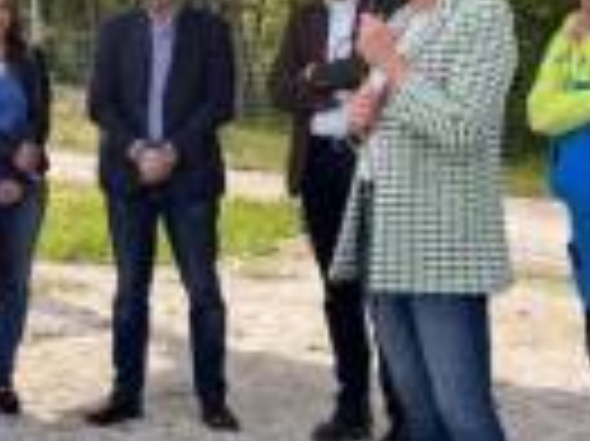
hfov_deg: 19.7
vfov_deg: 14.9
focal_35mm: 98
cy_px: 70
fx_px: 1669
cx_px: 61
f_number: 1.6
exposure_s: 1/1325
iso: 50
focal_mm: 5.1
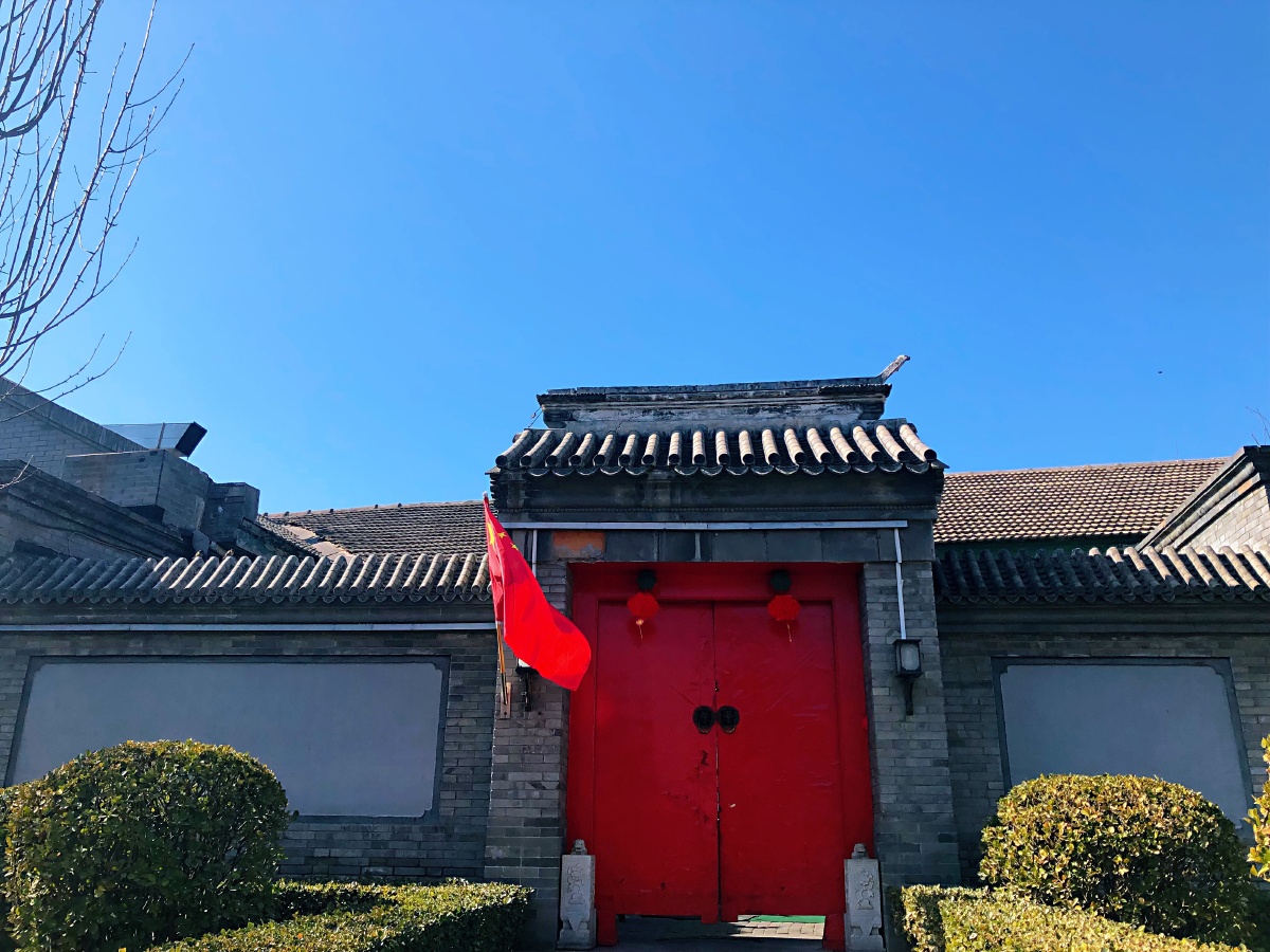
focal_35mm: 28
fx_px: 1027
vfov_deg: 49.7
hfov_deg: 63.4
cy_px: 476
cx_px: 635
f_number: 1.8
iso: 20
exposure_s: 1/1548
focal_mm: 4
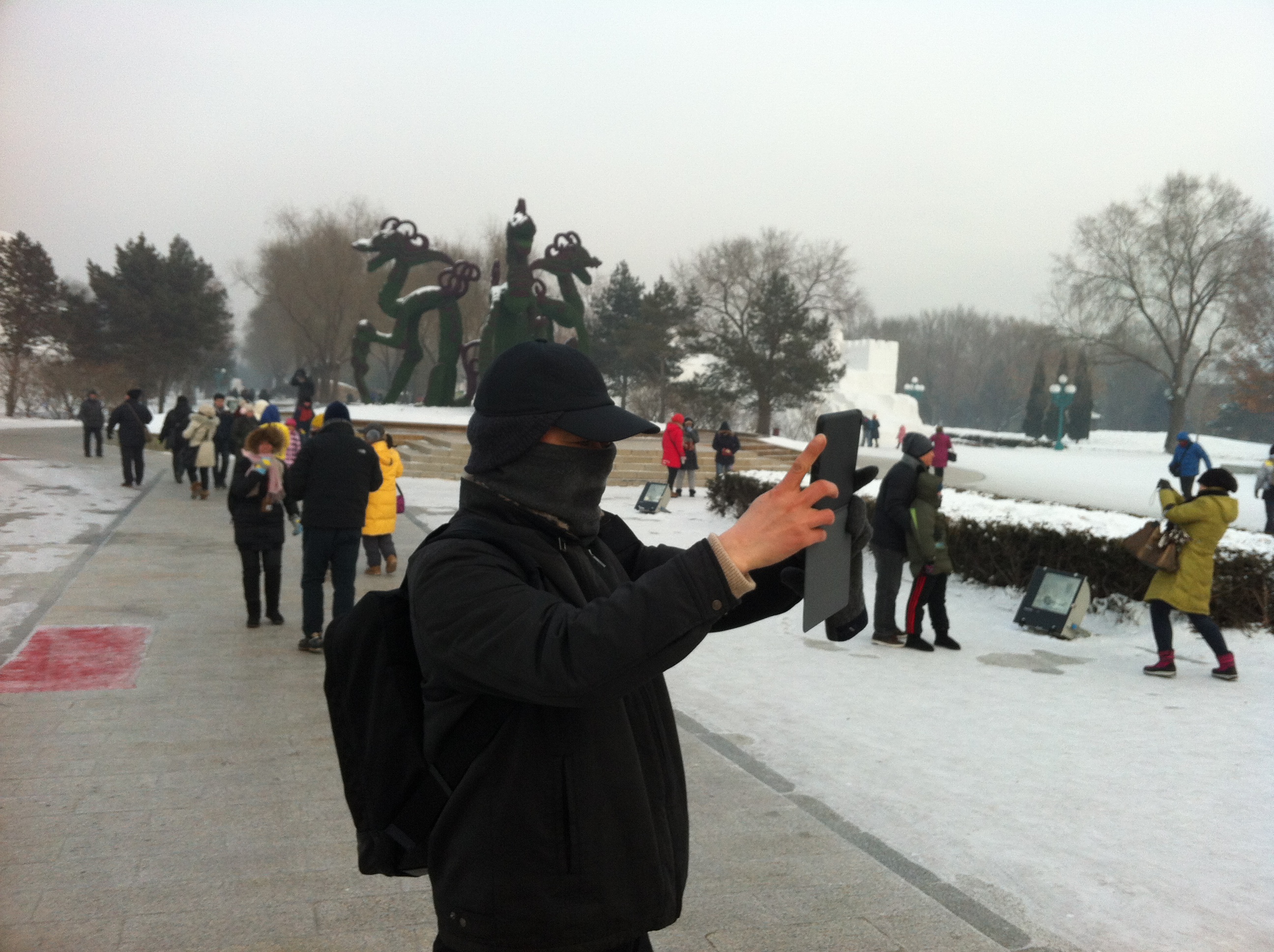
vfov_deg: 40.6
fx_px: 1286
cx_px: 637
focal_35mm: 35
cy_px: 476
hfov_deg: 52.7
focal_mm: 3.85
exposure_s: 1/265
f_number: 2.8
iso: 80
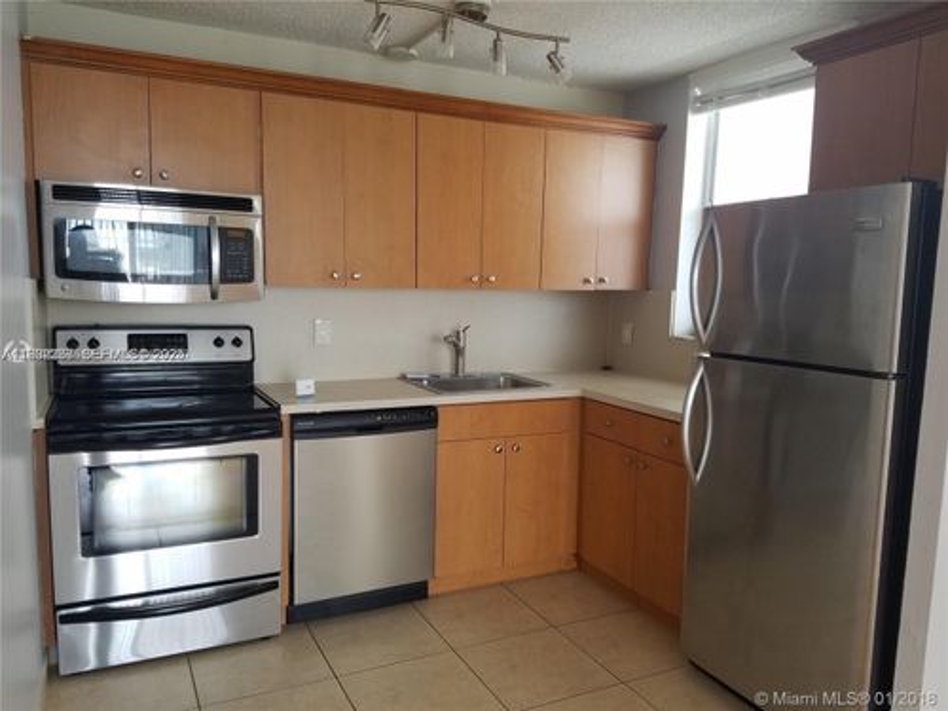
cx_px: 474
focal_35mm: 26
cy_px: 356
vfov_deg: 53.1
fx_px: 712
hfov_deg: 67.3
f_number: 1.7
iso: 80
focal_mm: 4.2
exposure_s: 1/60
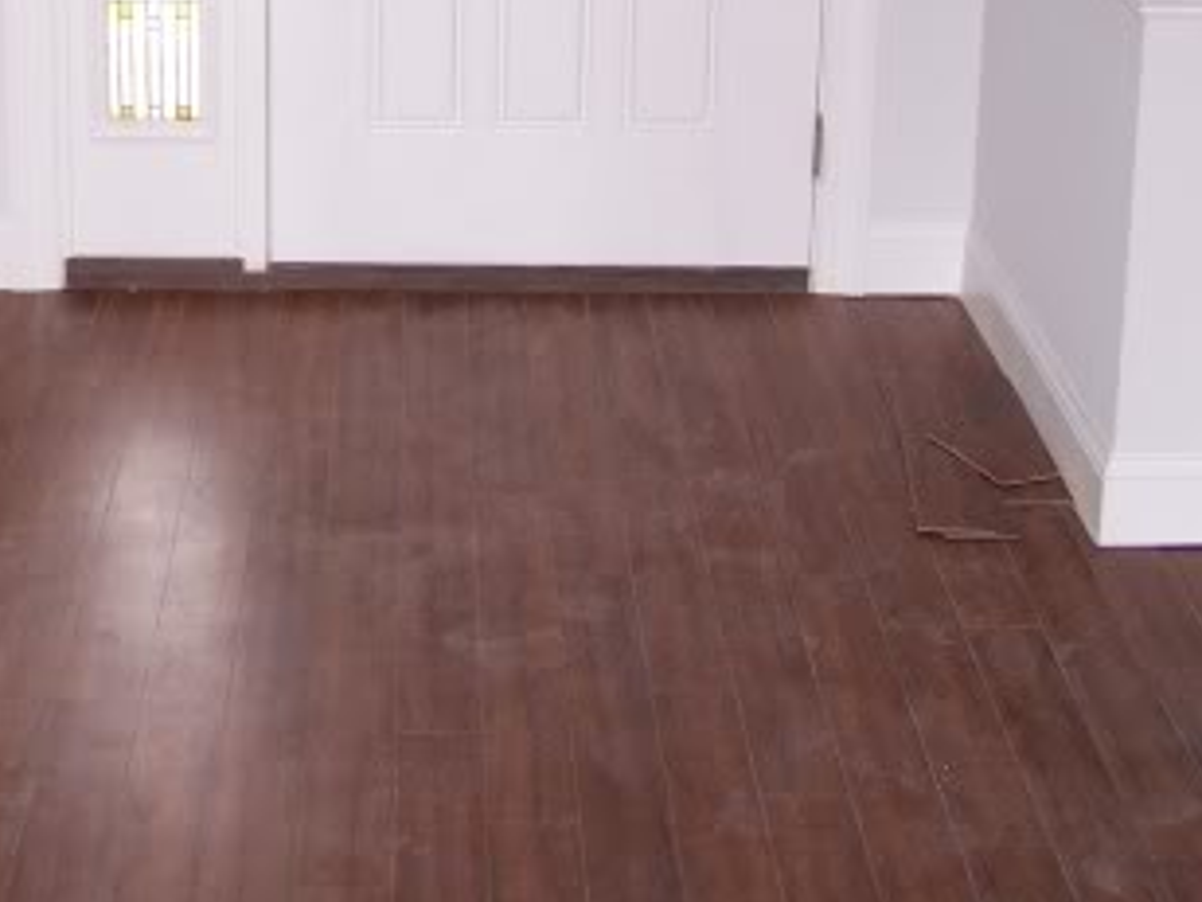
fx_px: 2743
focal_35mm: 79
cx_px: 277
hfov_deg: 24.4
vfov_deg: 18.2
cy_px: -20
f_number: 2.8
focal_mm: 6.3
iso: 140
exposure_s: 1/60
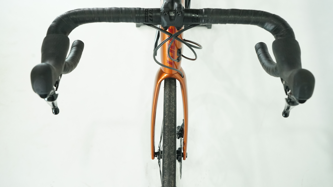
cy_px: 83
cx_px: 168
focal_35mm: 35
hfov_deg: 56.6
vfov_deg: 33.7
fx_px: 309
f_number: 7.1
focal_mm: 33
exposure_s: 1/200
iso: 3200
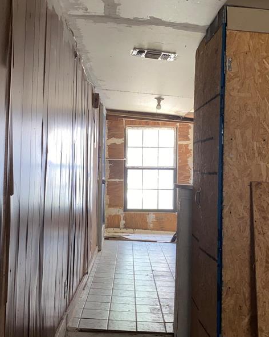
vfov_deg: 42.0
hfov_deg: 34.0
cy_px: 172
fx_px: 438
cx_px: 105
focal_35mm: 44
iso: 32
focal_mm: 4.25
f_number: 1.8
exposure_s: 1/20
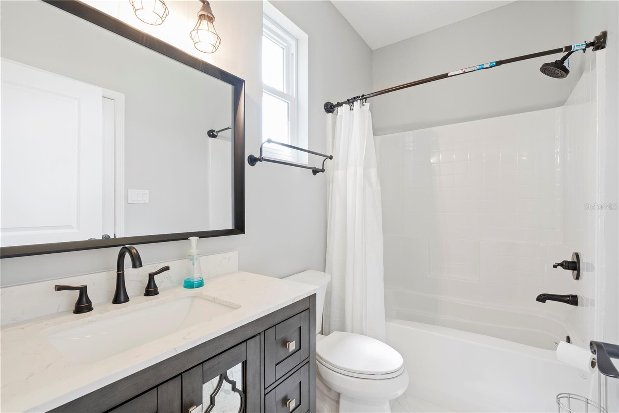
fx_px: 275
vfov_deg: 73.7
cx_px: 310
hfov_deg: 96.7
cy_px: 206
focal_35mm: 16
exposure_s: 1/3
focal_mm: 16
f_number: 10
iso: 400
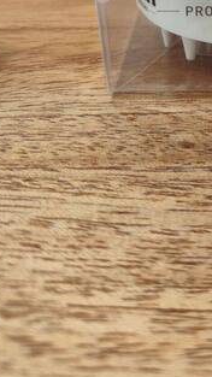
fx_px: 480
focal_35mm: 48
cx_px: 253
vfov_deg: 40.3
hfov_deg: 22.9
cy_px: 52
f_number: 1.65
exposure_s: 1/100
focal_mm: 6.19
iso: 400
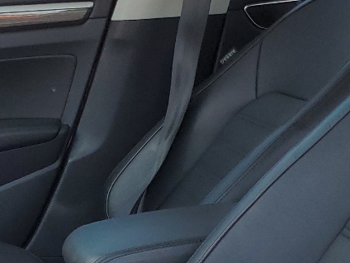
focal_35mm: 98
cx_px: -173
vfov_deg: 14.6
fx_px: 991
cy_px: 315
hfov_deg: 17.9
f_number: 1.5
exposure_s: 1/500
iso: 50
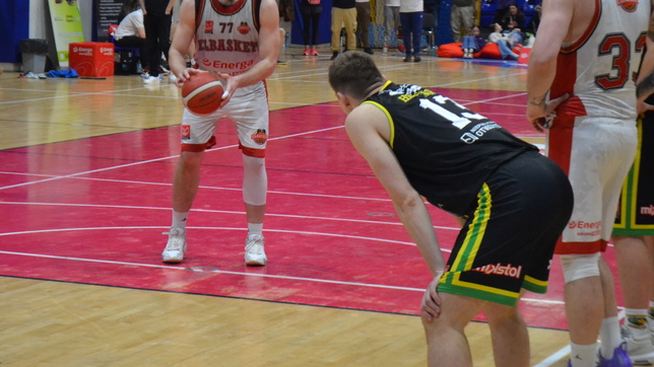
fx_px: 1989
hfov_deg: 18.7
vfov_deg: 10.6
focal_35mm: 115
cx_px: 258
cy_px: 136
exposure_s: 1/160
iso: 3200
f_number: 5.6
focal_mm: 55
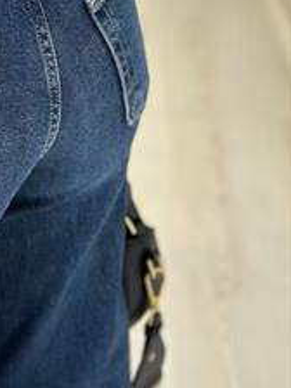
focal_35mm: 114
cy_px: 129
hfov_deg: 12.7
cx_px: -48
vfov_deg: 17.2
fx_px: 1278
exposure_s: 1/215
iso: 80
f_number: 1.78
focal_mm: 6.86
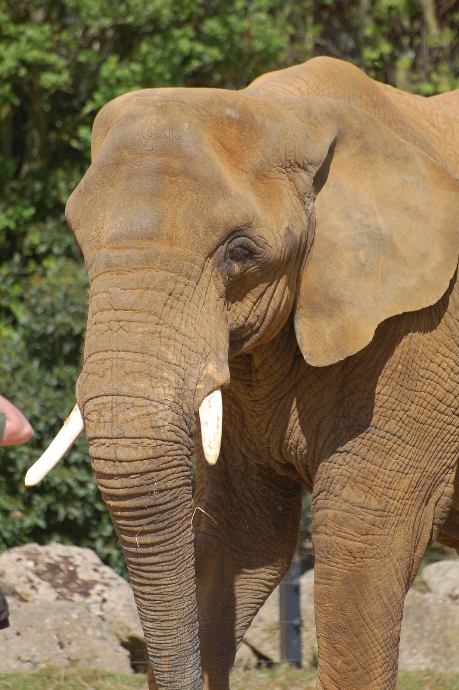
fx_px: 8621
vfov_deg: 4.6
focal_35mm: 450
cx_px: 230
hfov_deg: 3.0
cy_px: 345
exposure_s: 1/1000
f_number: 5.6
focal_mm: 300
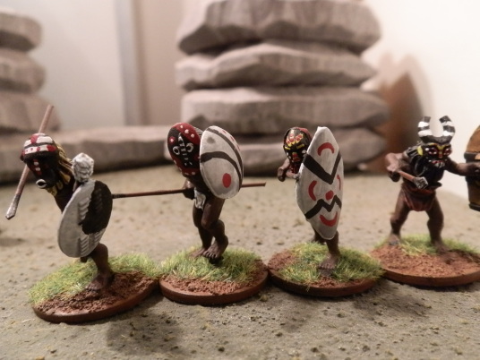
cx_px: 240
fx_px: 388
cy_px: 180
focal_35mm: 28
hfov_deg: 63.4
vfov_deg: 49.7
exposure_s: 1/100
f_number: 3.1
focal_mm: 5
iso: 400
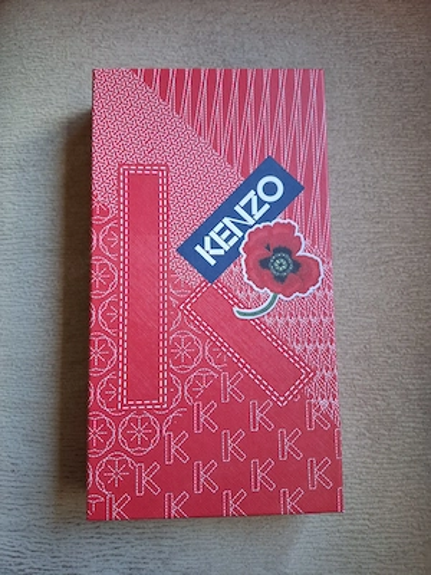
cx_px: 216
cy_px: 288
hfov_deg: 58.9
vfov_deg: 73.9
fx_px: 382
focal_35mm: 23
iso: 160
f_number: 1.8
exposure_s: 1/50
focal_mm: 5.54
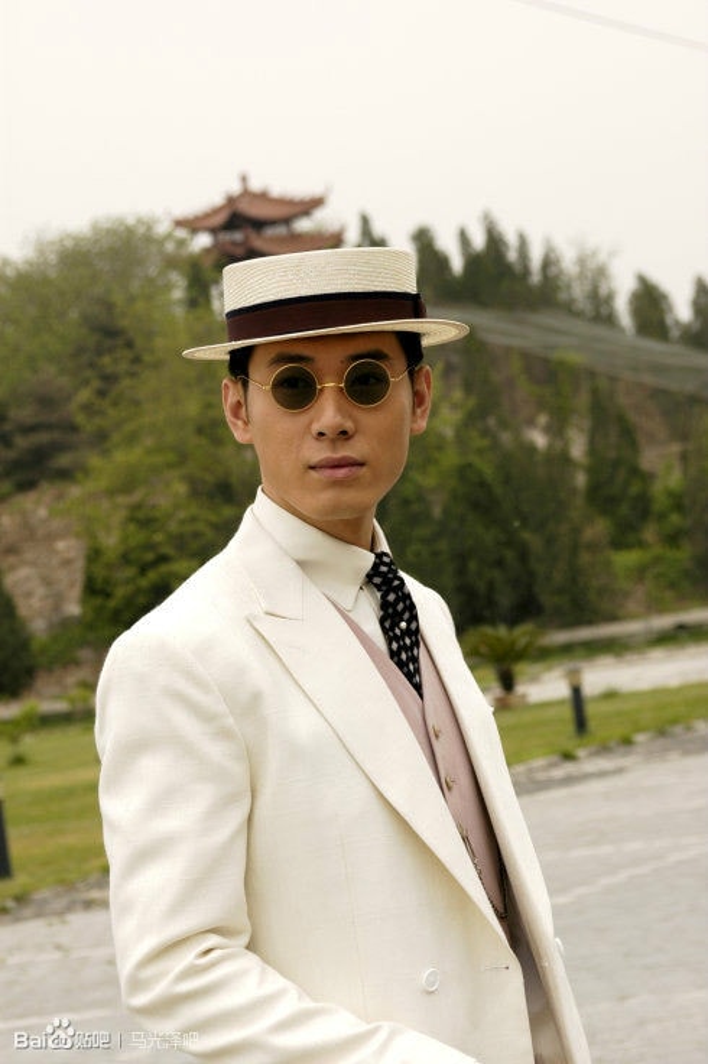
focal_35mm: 117
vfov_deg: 17.5
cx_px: 354
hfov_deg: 11.7
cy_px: 532
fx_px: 3454
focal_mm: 78
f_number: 6.3
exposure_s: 1/160
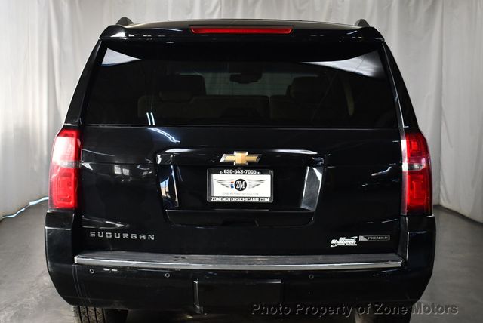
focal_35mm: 60
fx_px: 806
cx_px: 242
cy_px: 162
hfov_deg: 33.4
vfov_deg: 22.7
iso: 800
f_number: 4.2
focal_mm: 30
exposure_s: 1/250
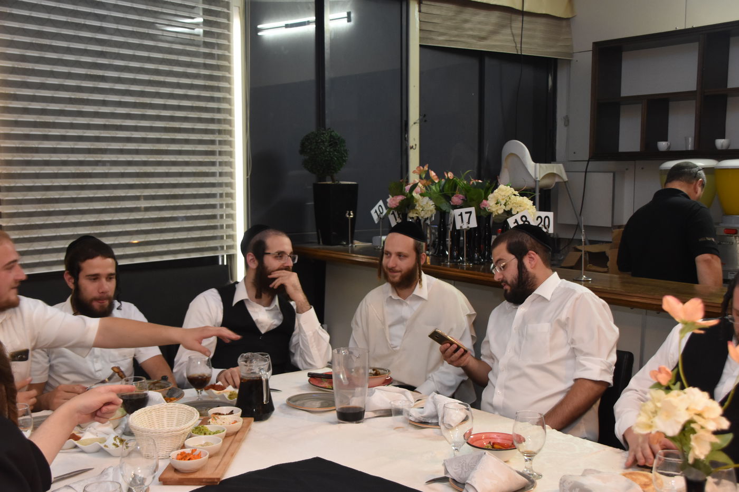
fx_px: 893
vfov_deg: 30.8
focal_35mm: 44
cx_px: 370
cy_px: 246
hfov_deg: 45.0
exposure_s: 1/60
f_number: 4
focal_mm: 29
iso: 1250
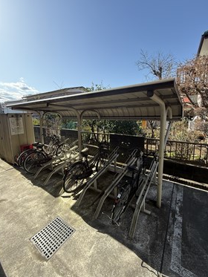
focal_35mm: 15
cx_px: 104
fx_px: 120
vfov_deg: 98.1
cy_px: 131
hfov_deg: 81.8
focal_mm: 2.22
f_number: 2.2
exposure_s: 1/579
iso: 64
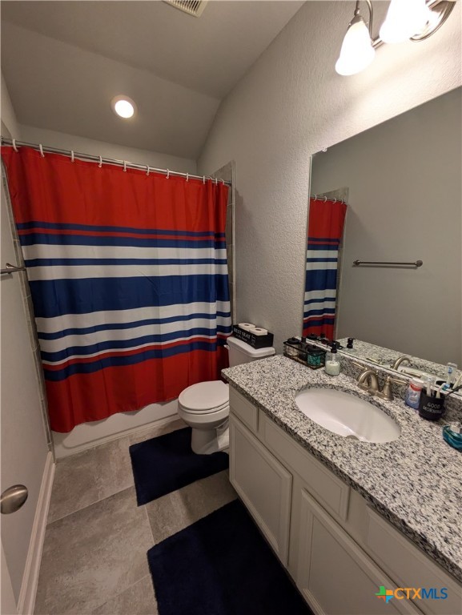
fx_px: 249
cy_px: 308
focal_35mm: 14
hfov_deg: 85.7
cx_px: 231
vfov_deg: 102.0
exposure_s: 1/60
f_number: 2.2
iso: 115
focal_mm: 1.83
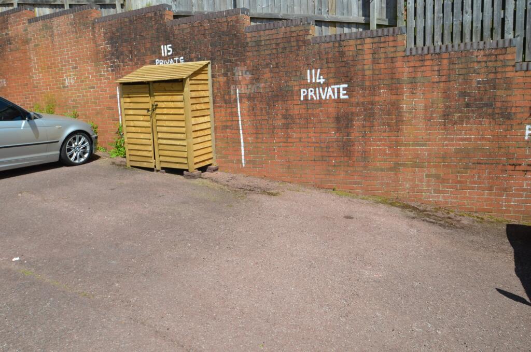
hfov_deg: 70.5
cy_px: 176
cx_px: 266
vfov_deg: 50.2
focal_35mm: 26
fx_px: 375
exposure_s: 1/250
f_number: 8
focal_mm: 17
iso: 125
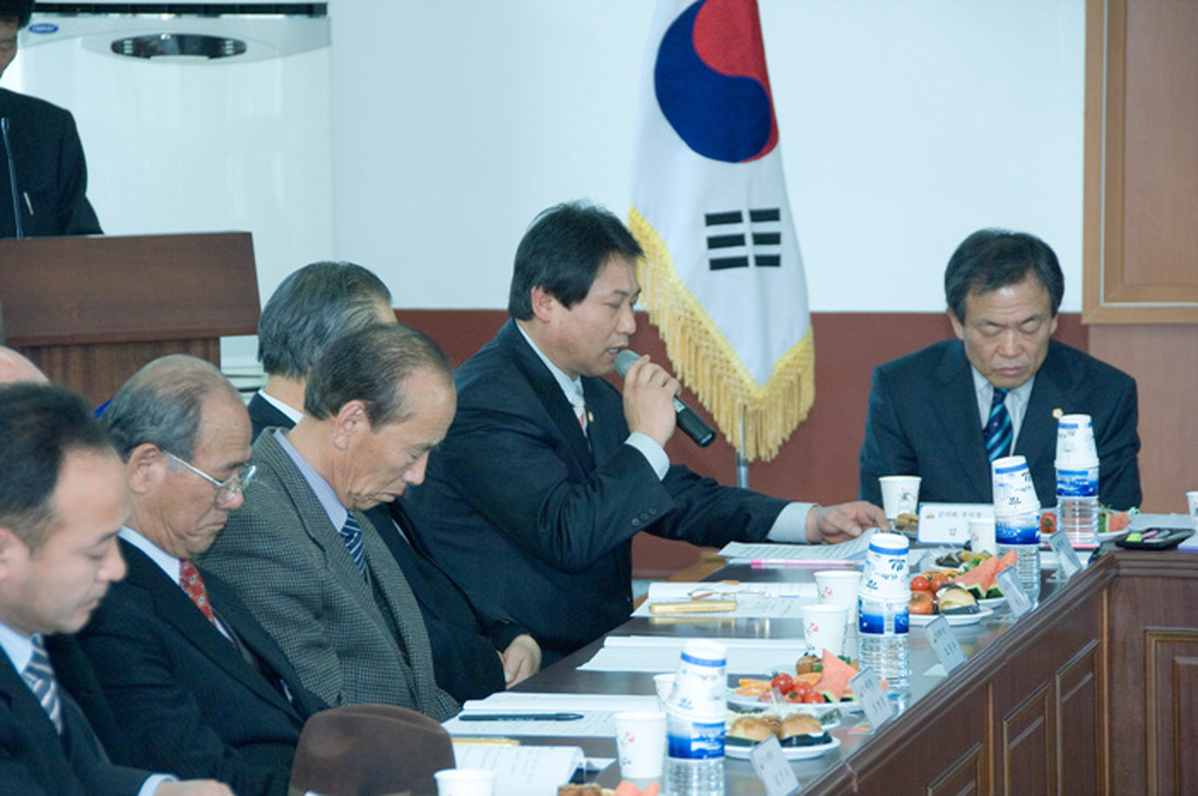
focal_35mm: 168
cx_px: 599
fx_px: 5584
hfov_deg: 12.2
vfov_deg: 8.2
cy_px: 398
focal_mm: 112
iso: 400
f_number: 5.3
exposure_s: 1/80
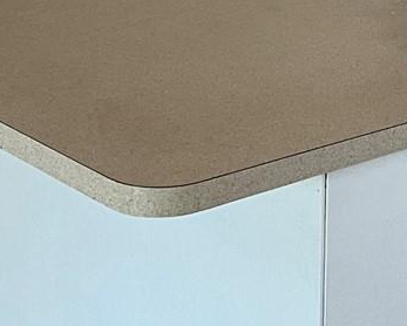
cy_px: -217
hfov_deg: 16.4
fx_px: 1410
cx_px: 247
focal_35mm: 117
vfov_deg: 12.3
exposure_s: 1/82
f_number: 1.6
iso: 125
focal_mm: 5.1
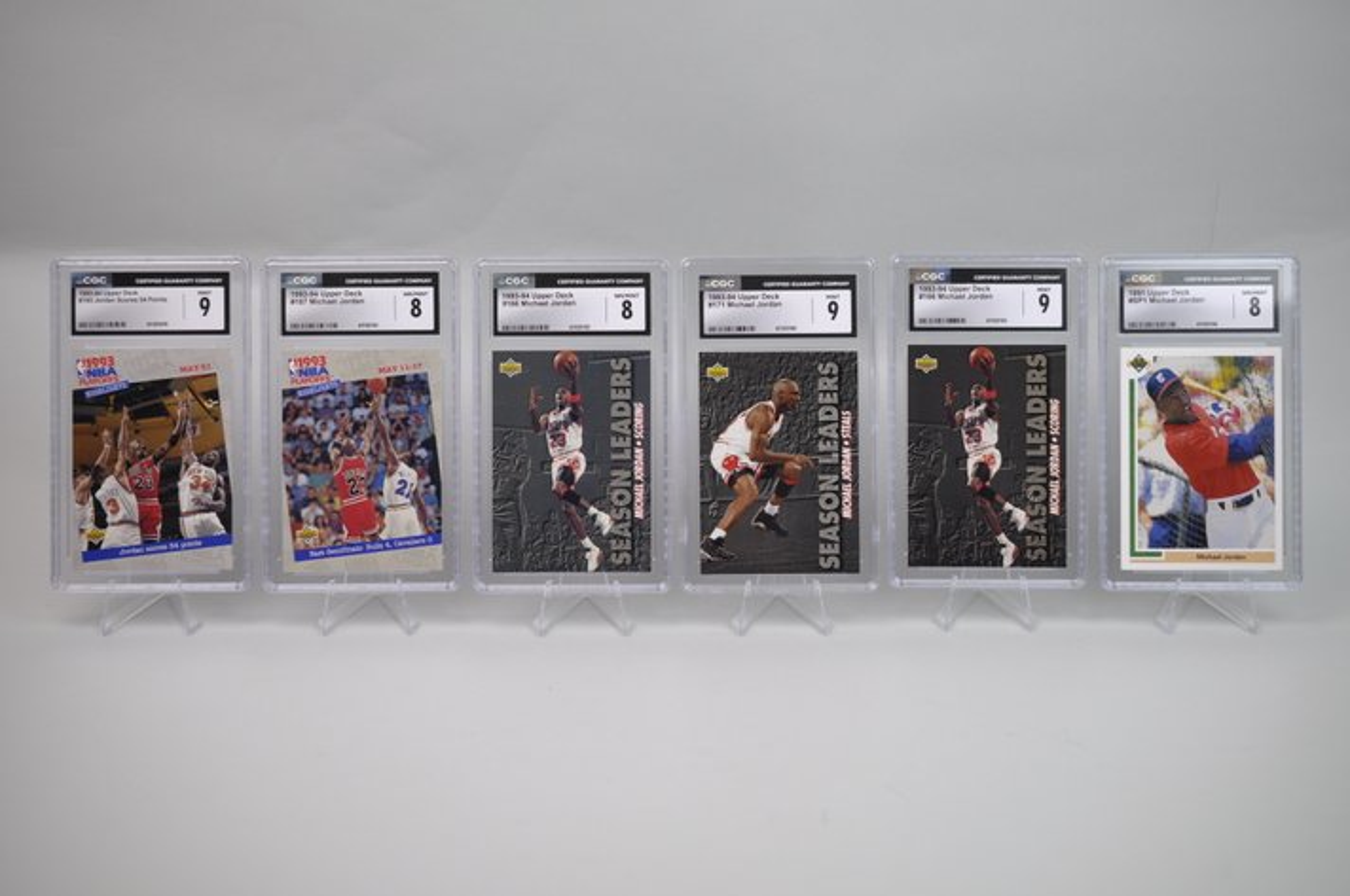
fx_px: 2247
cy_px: 448
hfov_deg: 33.4
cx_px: 675
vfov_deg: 22.6
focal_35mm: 60
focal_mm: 40
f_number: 3.5
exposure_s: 1/50
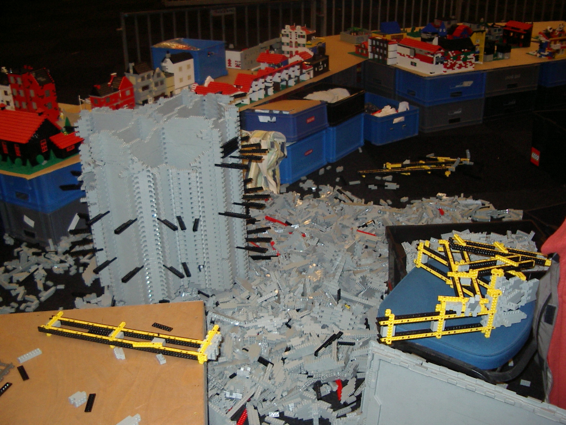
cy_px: 212
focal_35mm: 38
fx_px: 621
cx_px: 283
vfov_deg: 37.7
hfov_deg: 49.0
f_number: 2.6
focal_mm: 5.8
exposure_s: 1/60
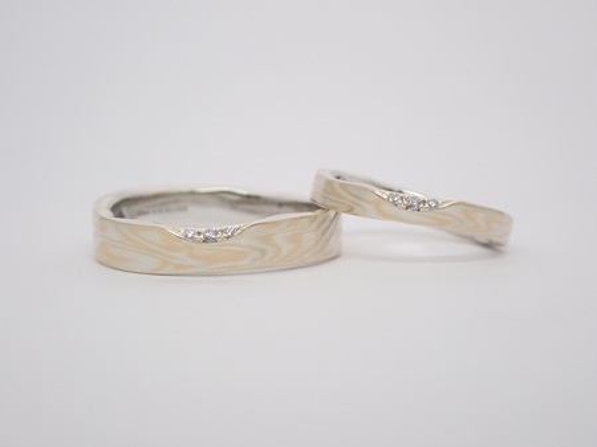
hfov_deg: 25.3
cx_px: 298
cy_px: 224
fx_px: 1327
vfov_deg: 19.1
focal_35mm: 77
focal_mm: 13.65
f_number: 4.1
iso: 200
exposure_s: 1/125
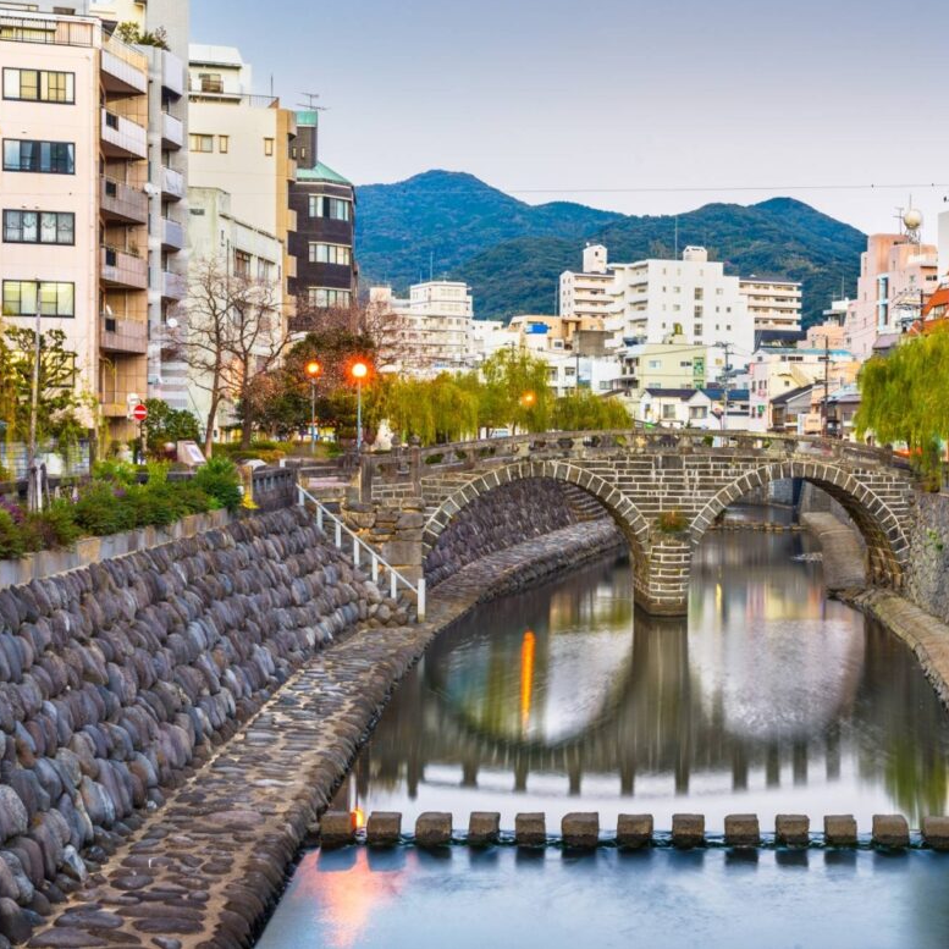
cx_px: 686
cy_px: 474
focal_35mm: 64
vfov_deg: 26.9
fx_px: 1985
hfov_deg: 26.6
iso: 100
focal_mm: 50
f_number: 11
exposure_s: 15
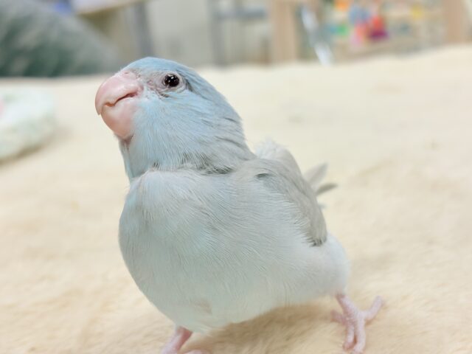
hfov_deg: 36.8
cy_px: 177
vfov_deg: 28.0
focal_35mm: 52
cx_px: 236
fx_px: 709
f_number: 1.6
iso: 40
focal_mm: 5.96
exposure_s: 1/122
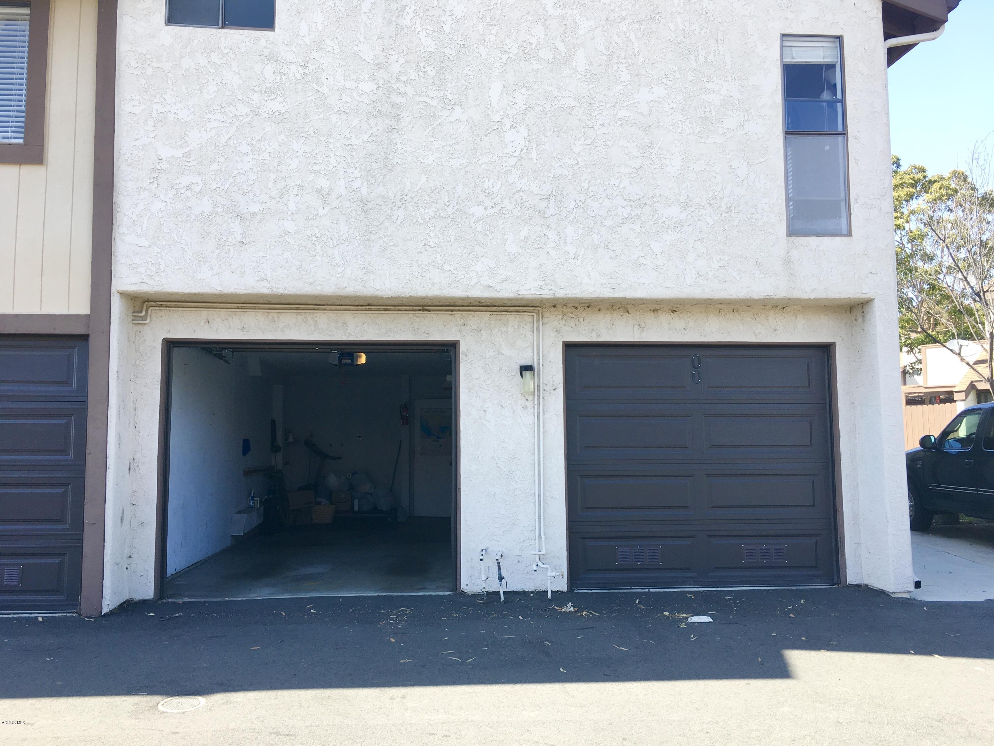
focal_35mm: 29
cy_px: 373
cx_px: 497
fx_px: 833
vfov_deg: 48.2
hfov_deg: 61.7
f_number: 2.2
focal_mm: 4.15
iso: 25
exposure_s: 1/340
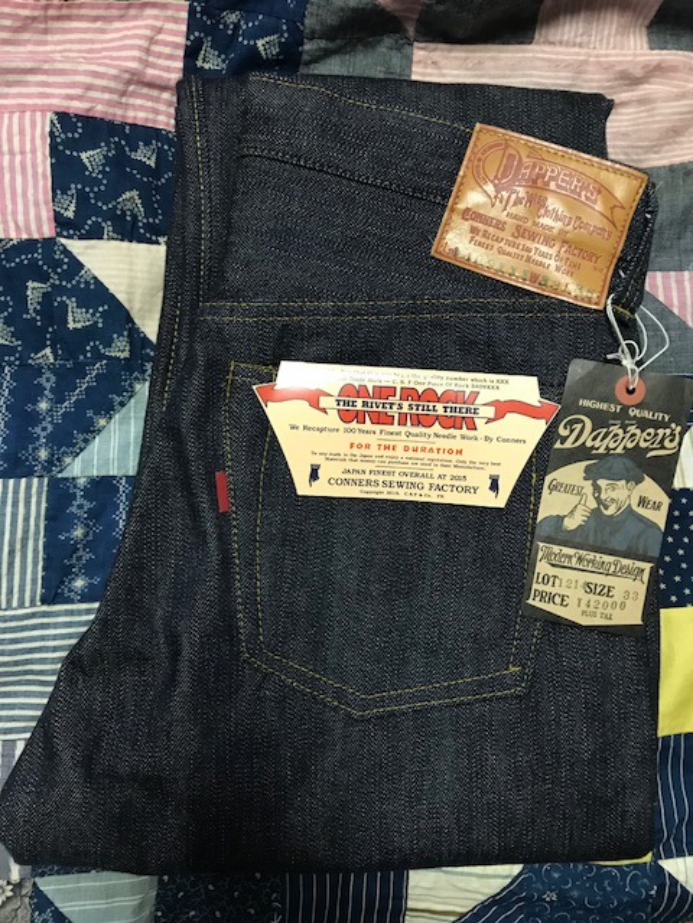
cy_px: 462
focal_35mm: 28
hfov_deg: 49.7
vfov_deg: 63.4
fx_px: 747
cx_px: 346
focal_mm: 3.99
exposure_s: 1/14
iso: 100
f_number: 1.8
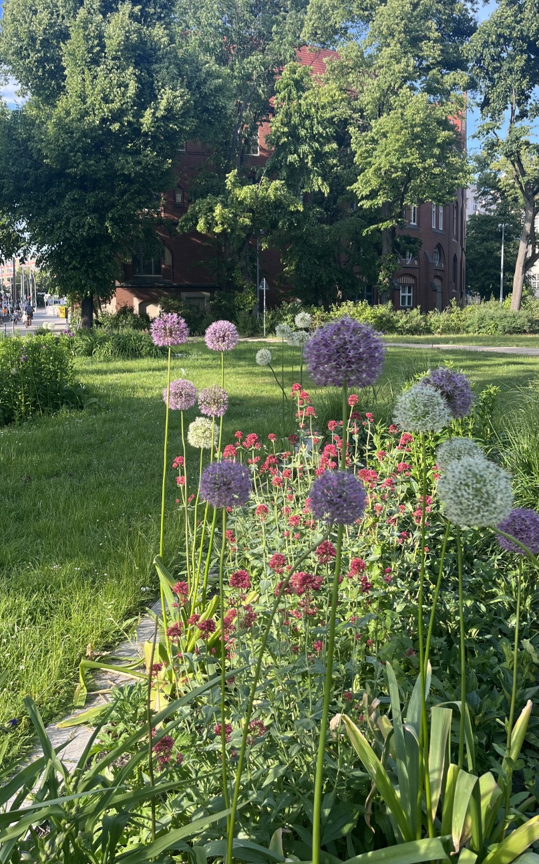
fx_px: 752
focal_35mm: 32
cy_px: 363
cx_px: 278
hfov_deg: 39.4
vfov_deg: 59.4
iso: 50
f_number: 1.6
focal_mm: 5.1
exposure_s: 1/598
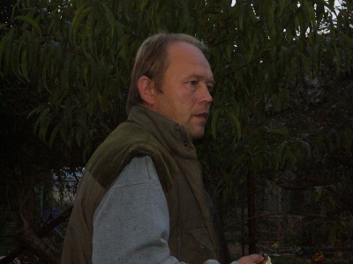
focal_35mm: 105
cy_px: 132
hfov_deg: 18.7
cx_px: 176
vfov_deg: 14.1
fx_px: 1071
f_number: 5
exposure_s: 1/60
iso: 400
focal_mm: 17.4
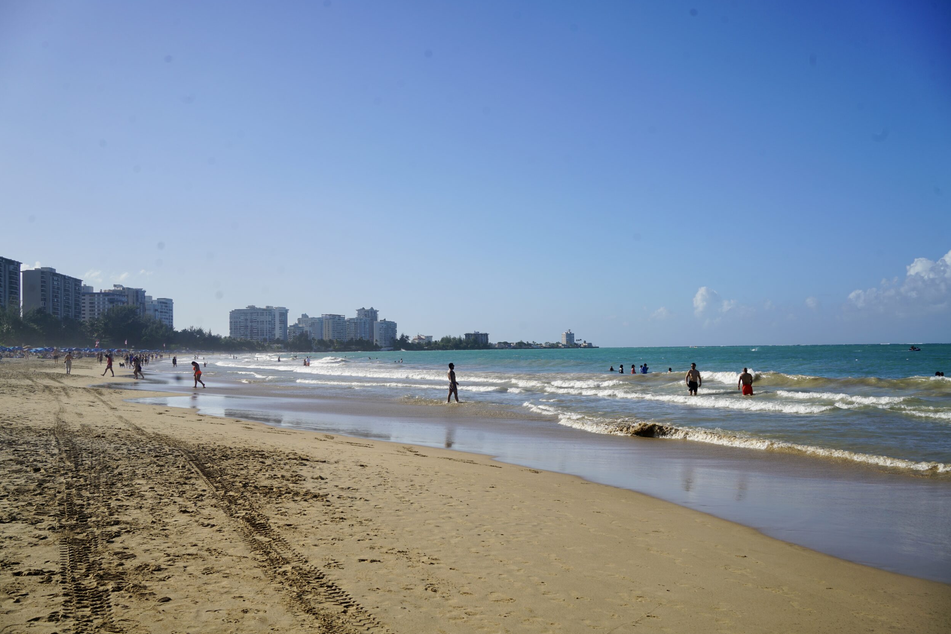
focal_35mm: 36
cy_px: 323
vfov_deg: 36.9
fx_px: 951
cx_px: 470
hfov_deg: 53.1
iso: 100
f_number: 10
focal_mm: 35
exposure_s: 1/320
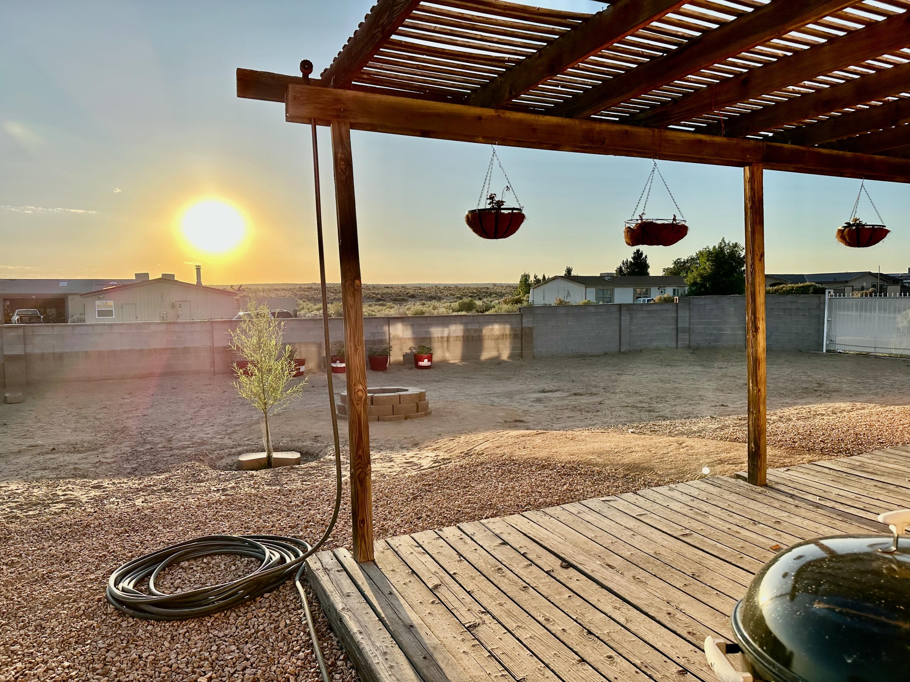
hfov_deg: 71.6
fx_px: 631
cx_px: 455
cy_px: 341
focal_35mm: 24
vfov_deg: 56.8
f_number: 1.78
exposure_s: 1/5263
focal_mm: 6.86
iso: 80
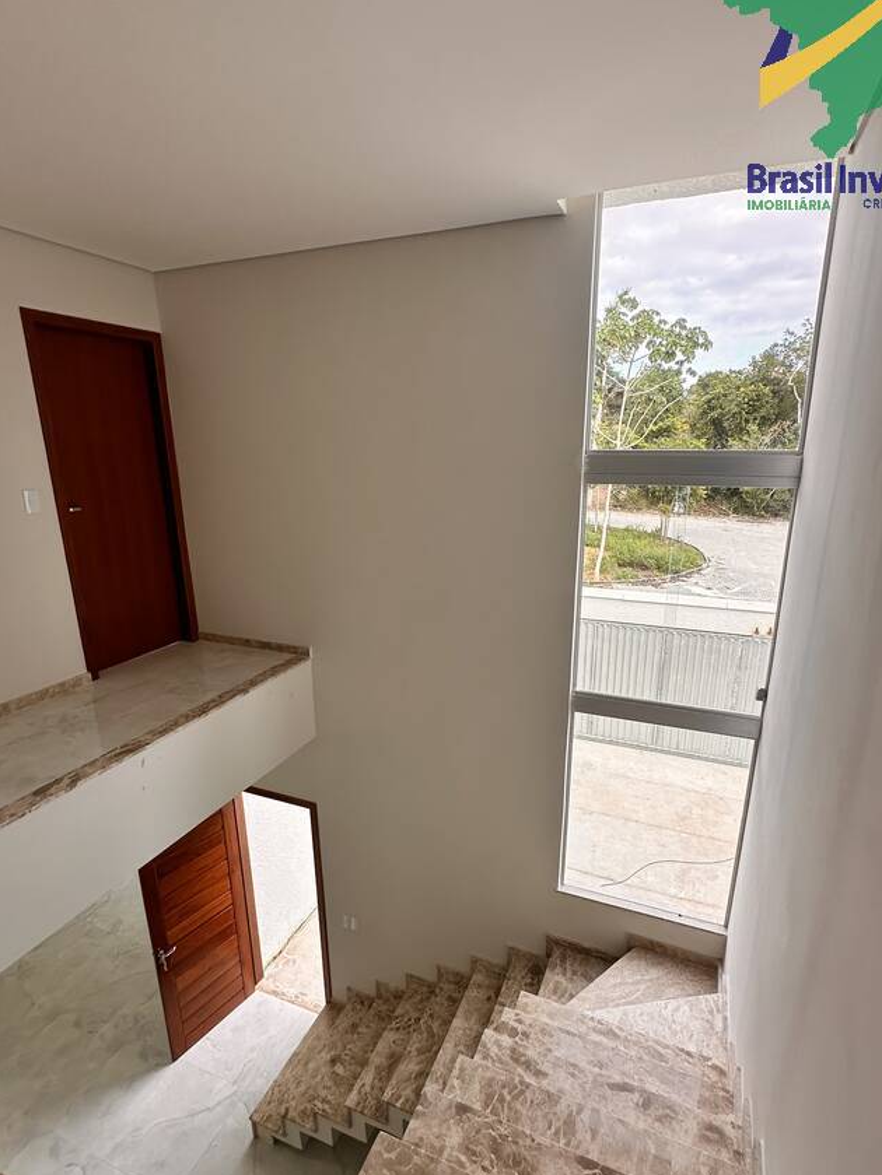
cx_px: 452
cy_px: 617
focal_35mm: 18
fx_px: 612
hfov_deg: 71.6
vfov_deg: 87.7
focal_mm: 2.22
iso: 40
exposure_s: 1/227
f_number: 2.2
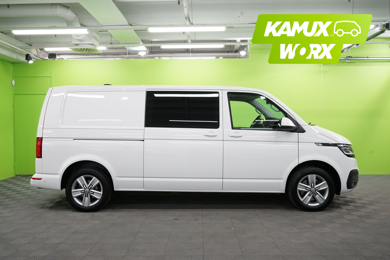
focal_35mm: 32
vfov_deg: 41.1
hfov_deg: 58.7
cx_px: 195
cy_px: 130
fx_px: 347
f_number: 10
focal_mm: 32
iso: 800
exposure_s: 1/25
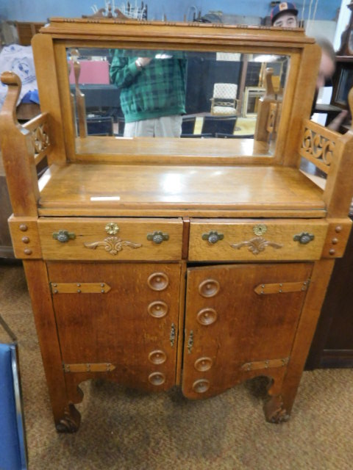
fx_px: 340
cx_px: 176
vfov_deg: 69.4
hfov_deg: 54.9
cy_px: 235
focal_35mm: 25
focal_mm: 4.5
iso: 560
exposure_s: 1/8
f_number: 3.4
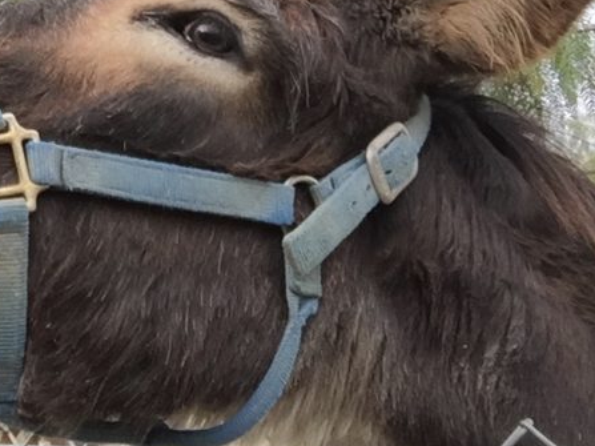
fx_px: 1220
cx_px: -19
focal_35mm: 71
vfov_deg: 20.4
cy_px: 73
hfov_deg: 25.8
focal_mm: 2.65
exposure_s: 1/142
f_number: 2.2
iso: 32
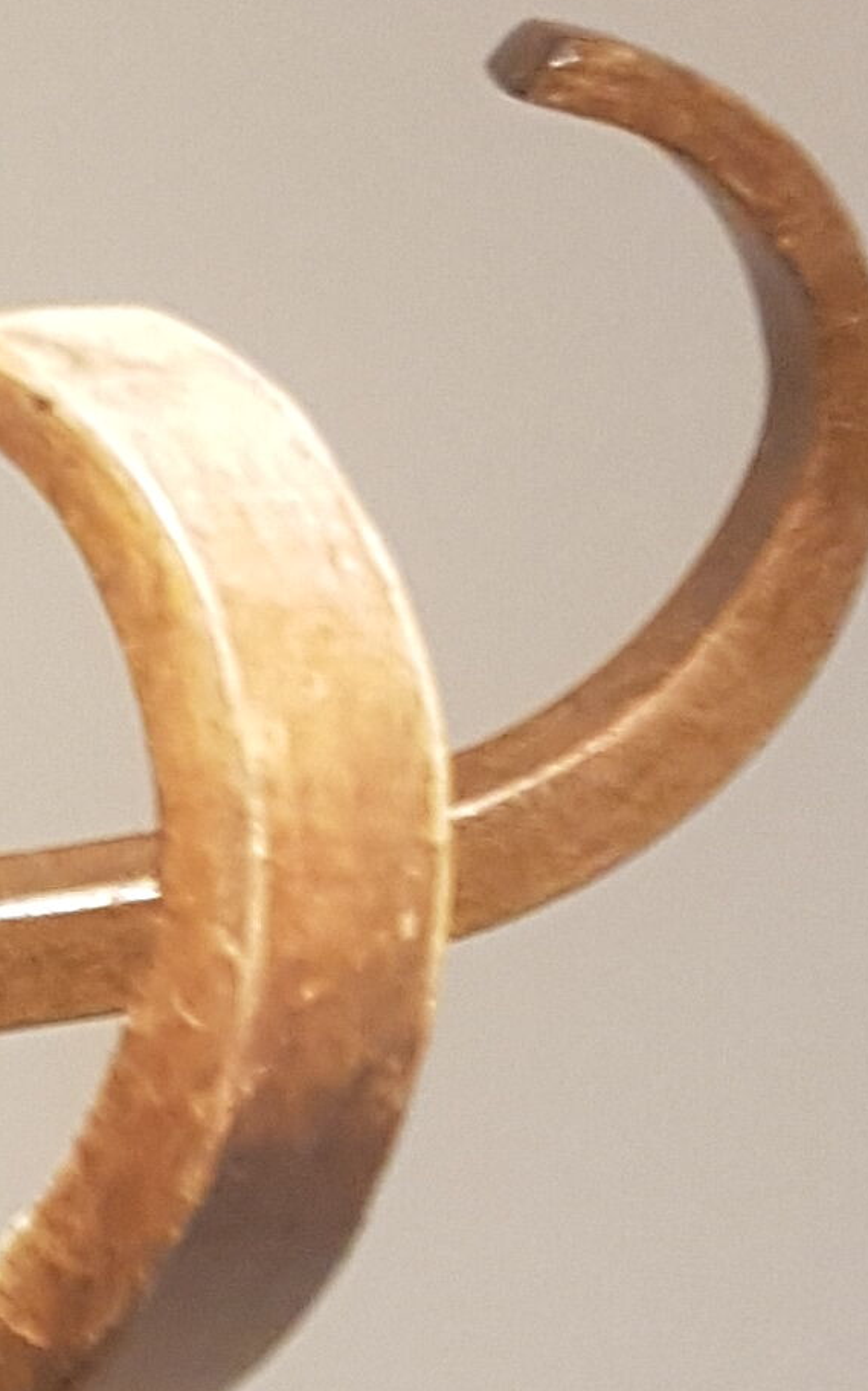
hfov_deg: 10.0
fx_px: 4620
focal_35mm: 122
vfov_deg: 17.1
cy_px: 857
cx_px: -870
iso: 200
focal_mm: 4.2
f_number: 1.7
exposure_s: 1/25
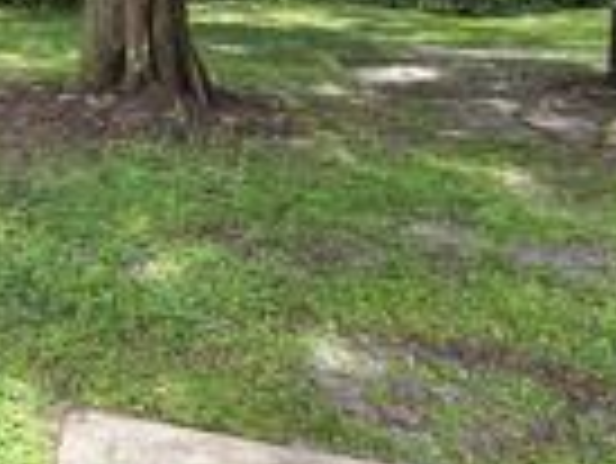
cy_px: 0
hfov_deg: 39.0
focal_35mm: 38
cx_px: -81
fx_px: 677
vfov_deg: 34.4
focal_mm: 2.2
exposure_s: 1/222
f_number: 2.2
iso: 50
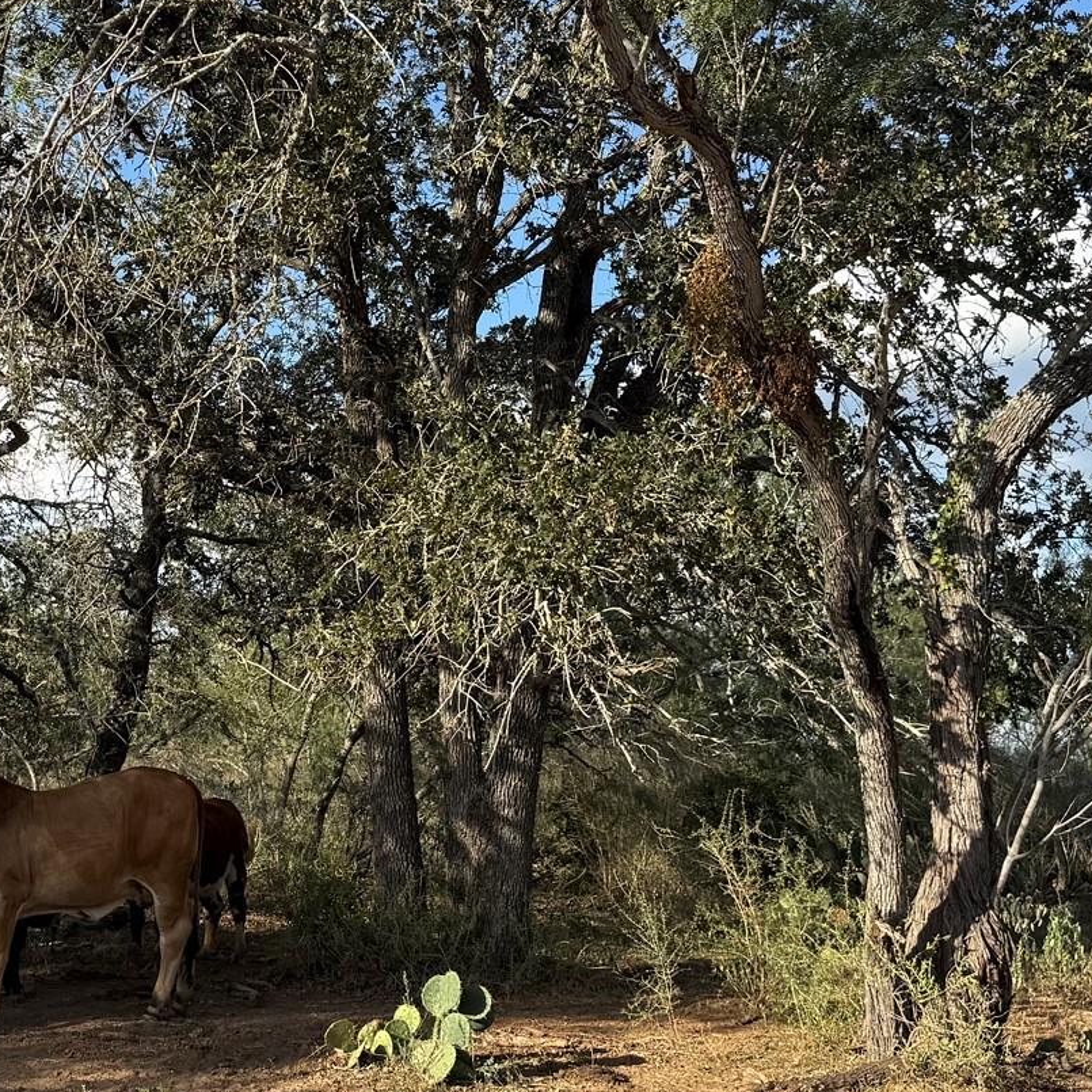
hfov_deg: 31.1
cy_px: 460
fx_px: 1927
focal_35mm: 54
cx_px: 265
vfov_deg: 31.6
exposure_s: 1/3425
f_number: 1.78
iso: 80
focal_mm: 6.76
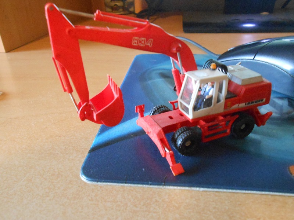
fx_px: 255
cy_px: 110
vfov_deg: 46.8
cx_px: 147
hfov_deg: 60.0
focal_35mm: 30
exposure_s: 1/3
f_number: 3.8
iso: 800
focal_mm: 5.3
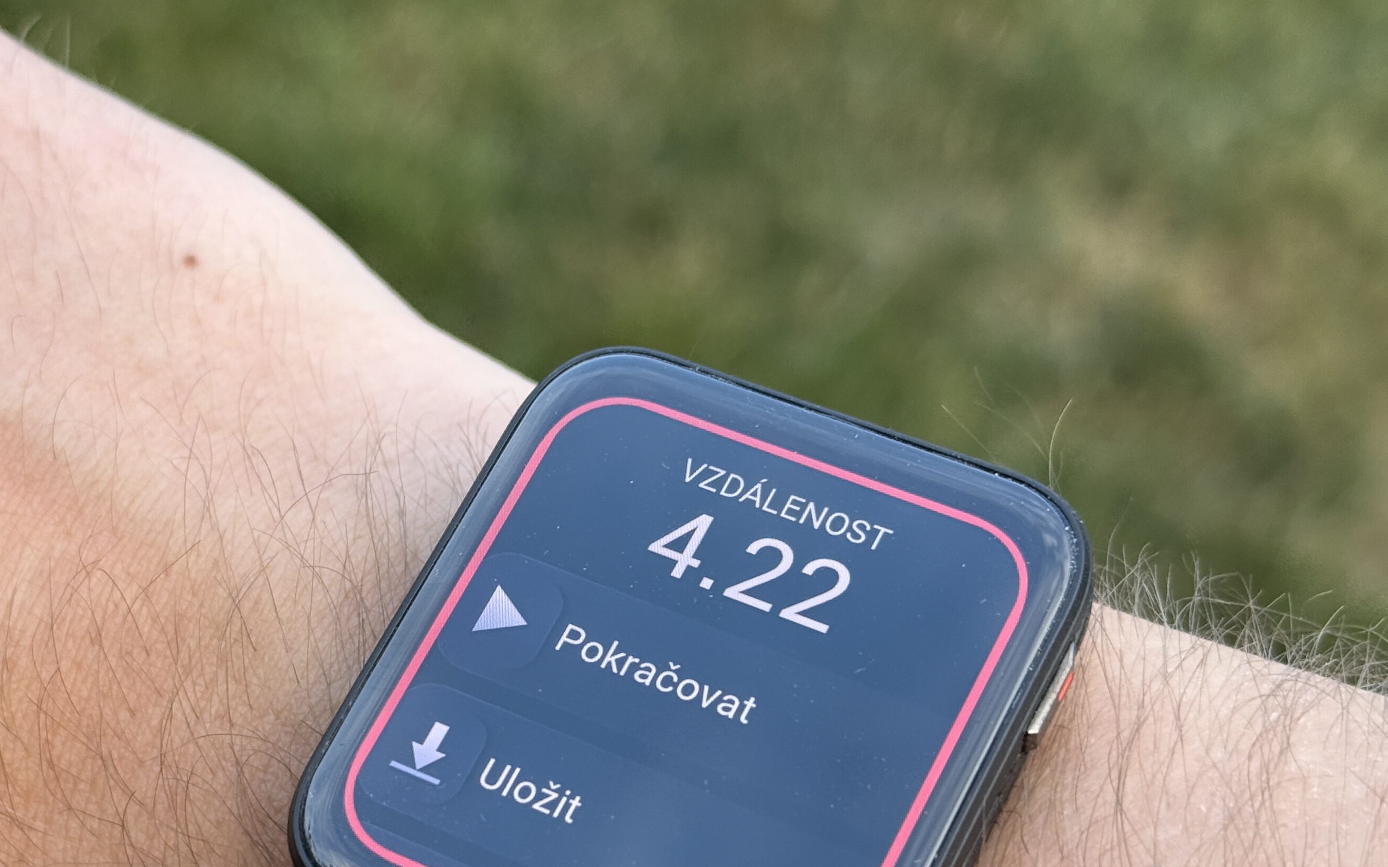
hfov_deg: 26.2
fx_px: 2951
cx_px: 378
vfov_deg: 16.7
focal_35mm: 78
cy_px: 634
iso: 80
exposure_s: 1/223
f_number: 1.78
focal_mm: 6.76
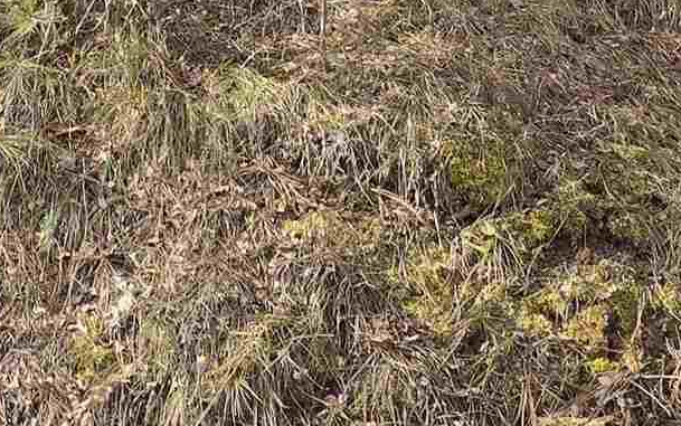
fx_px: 2283
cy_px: -415
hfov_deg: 16.7
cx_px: 40
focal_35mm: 123
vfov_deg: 9.9
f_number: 1.7
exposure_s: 1/180
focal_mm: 6.3
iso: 12
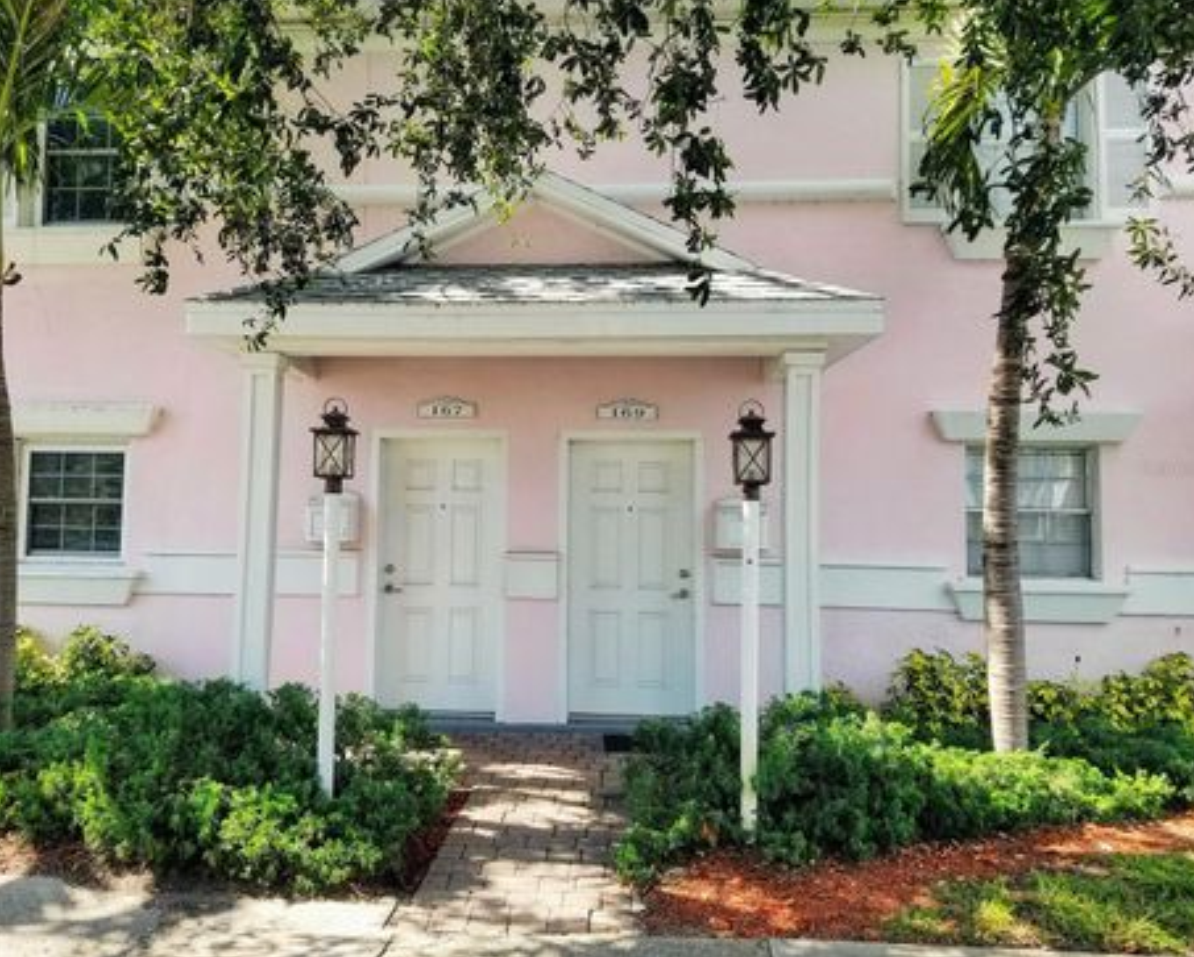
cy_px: 468
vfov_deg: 51.6
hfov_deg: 62.1
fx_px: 990
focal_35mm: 28
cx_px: 559
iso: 50
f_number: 1.7
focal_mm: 4.25
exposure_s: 1/734
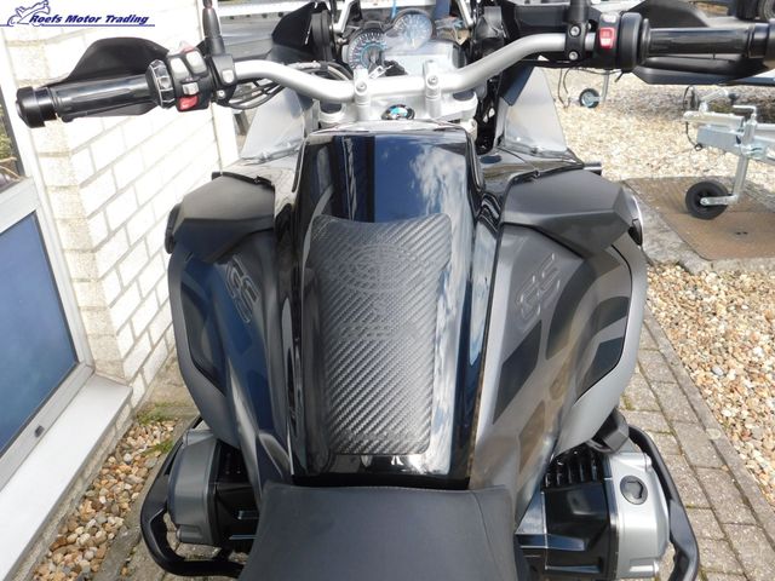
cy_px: 290
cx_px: 388
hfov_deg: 60.0
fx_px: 672
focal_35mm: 30
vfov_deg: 46.8
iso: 125
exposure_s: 1/200
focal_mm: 5.3
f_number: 3.2
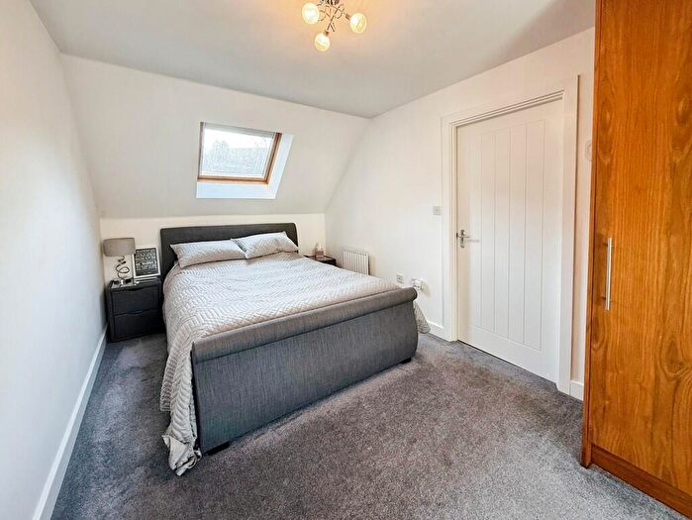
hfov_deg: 102.0
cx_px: 346
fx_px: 280
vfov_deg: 85.7
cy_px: 260
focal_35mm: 14
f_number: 2.2
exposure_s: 1/100
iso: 125
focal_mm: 2.22
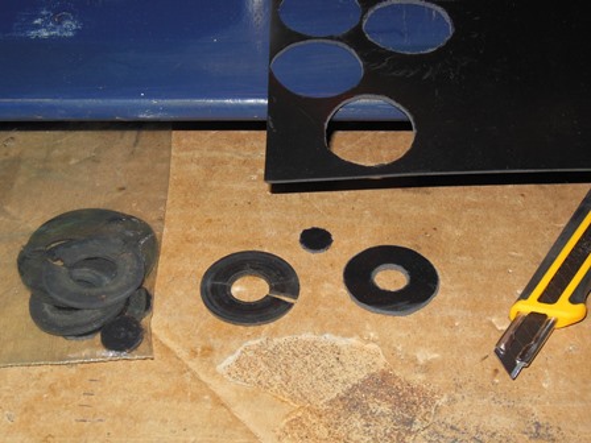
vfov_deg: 33.6
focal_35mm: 43
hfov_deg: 43.9
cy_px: 222
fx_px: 734
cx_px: 296
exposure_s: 1/30
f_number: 7.5
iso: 200
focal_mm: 7.7
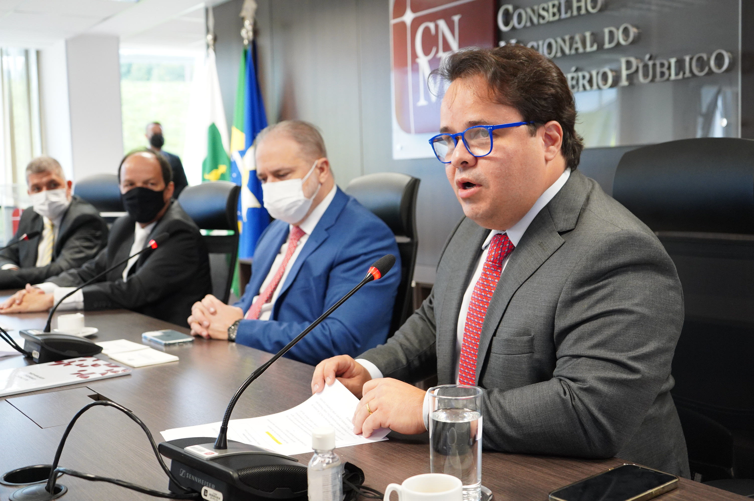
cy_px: 250
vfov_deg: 33.3
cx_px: 377
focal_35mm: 40
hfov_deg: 48.5
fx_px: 837
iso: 4000
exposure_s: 1/160
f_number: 5
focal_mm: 40
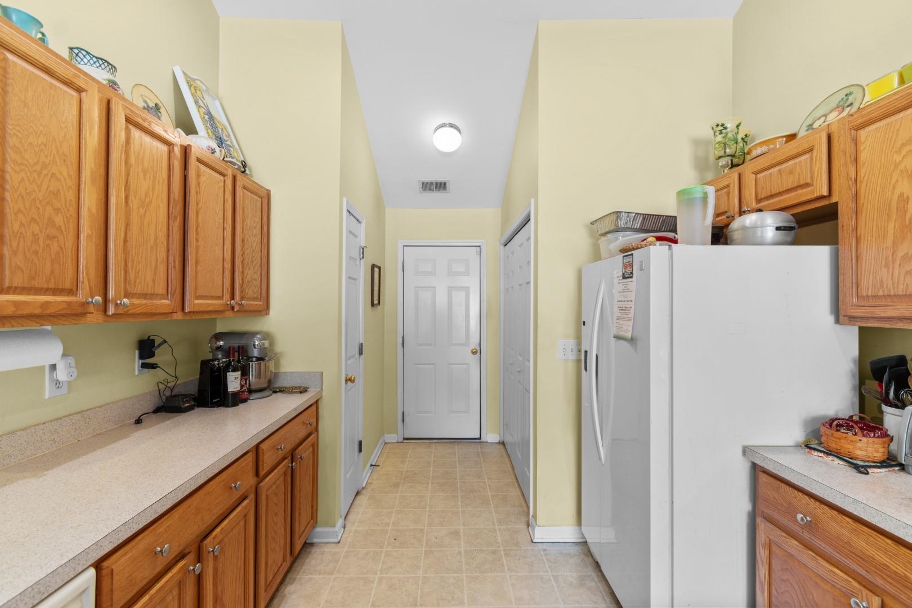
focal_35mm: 15
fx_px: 380
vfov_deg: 77.3
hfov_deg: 100.4
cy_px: 304
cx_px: 456
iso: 100
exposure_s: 1/2
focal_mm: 10
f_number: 4.5
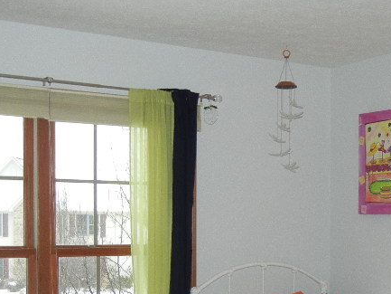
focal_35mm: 71
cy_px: 243
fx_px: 802
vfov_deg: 20.5
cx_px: 257
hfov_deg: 27.2
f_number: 3.5
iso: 230
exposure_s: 1/78.1
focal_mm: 5.4
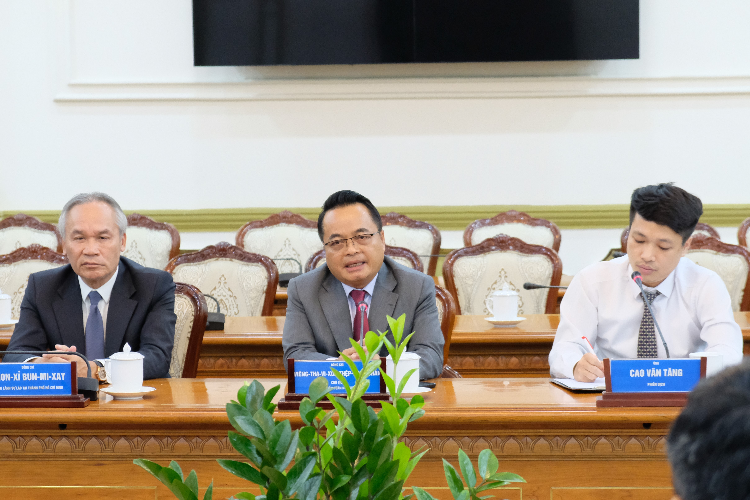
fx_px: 1729
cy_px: 250
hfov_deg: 24.5
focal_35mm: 83
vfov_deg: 16.5
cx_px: 375
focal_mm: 55
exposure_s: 1/60
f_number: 4
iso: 4000
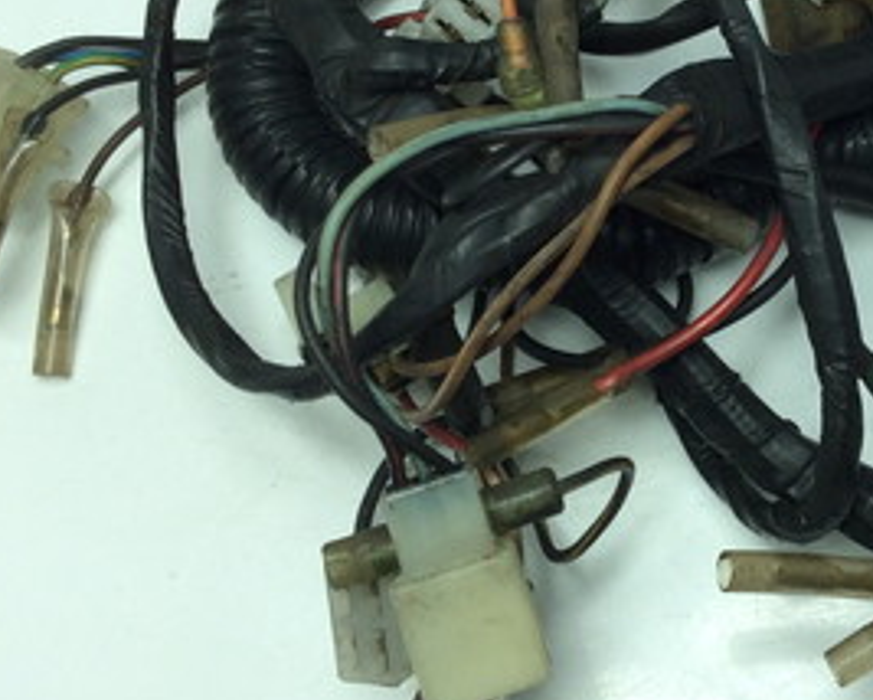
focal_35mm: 70
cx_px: 726
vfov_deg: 21.6
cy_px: 147
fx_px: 1810
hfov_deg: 26.5
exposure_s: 1/306
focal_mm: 3.3
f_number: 2.4
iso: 32
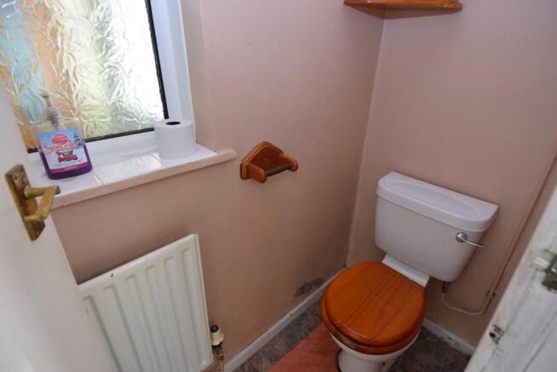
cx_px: 278
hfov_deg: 90.0
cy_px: 186
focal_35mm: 18
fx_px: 279
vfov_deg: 67.5
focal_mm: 12
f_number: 4
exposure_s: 1/60
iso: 500
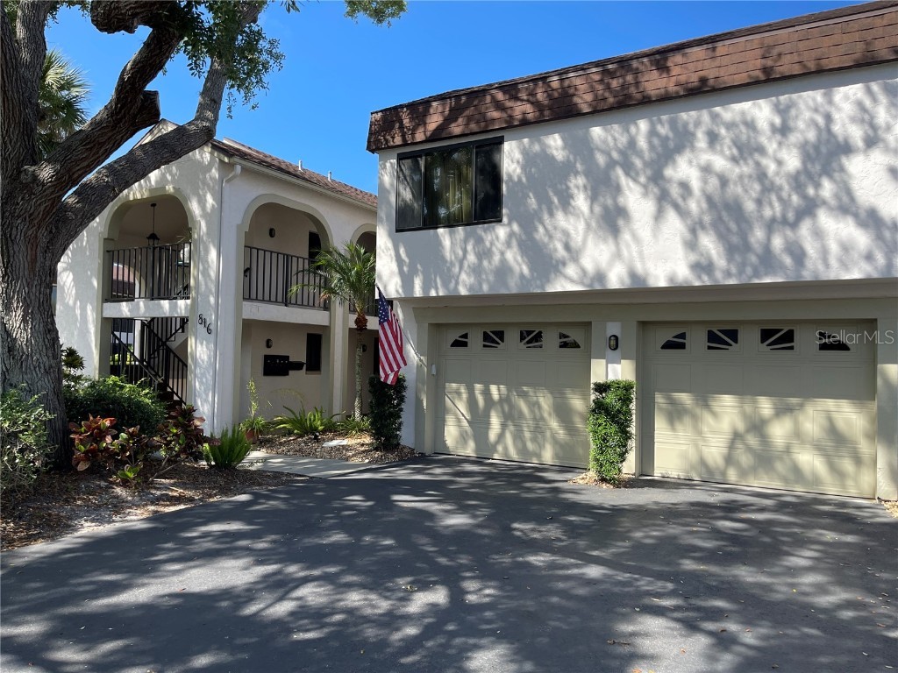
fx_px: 674
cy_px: 336
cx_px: 449
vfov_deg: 53.1
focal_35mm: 26
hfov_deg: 67.3
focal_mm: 5.1
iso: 32
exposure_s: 1/1795
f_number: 1.6
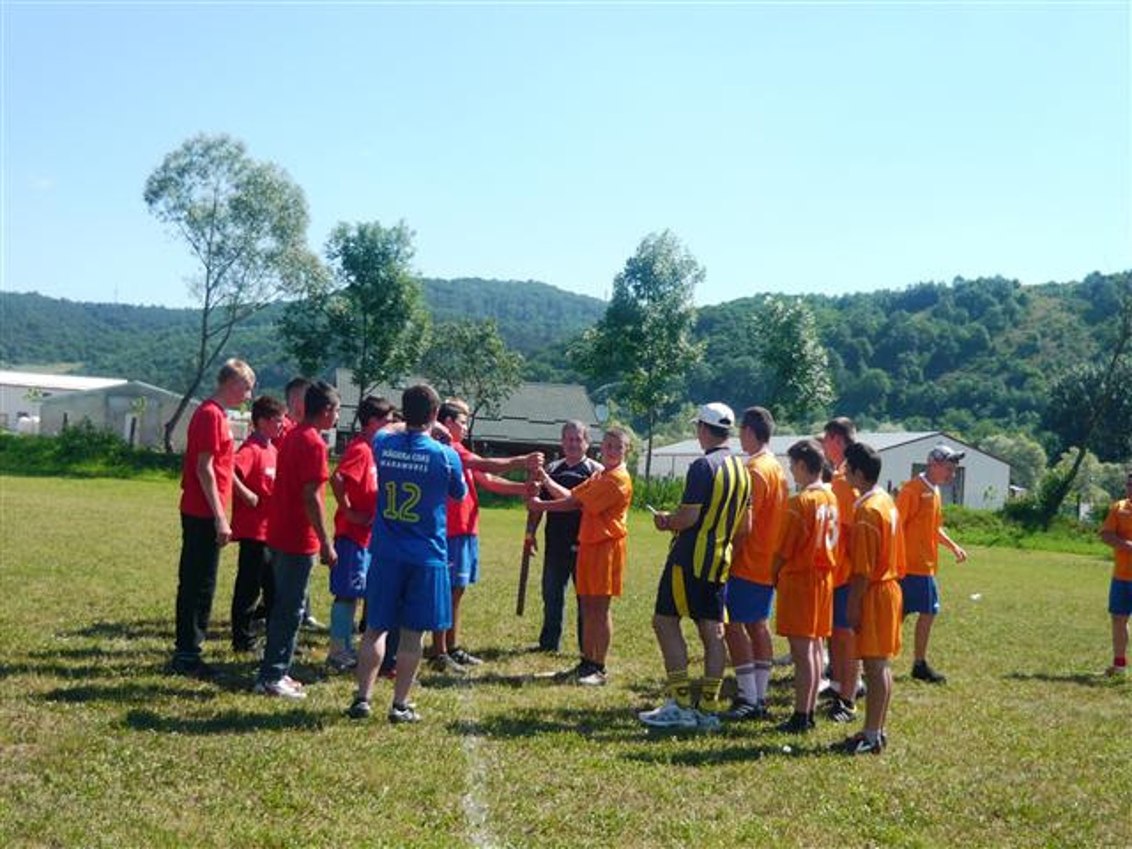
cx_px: 566
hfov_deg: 38.9
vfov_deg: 29.7
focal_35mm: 49
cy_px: 424
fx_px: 1602
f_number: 8
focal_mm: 6.3
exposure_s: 1/125
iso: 100
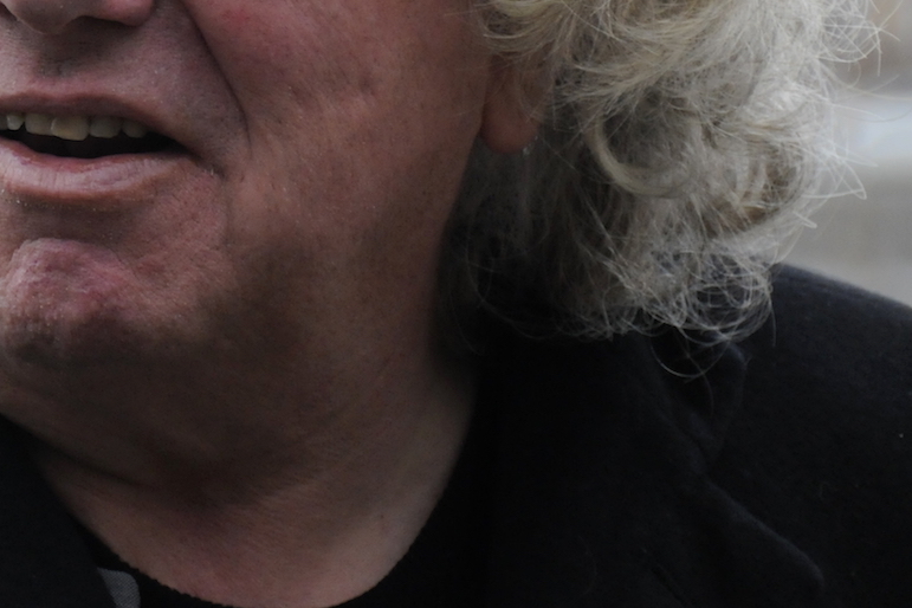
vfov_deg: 3.7
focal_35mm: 369
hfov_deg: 5.5
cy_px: -47
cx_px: -265
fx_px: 9355
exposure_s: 1/200
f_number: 5.6
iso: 1000
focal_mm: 95
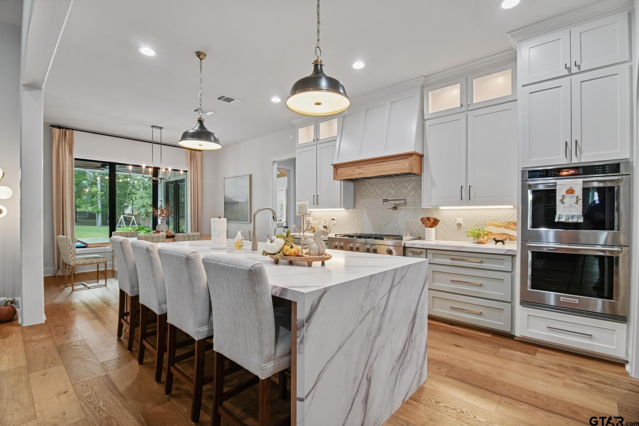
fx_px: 266
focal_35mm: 15
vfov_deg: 77.3
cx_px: 320
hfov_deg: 100.4
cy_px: 213
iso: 250
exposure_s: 1/4
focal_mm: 10
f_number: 9
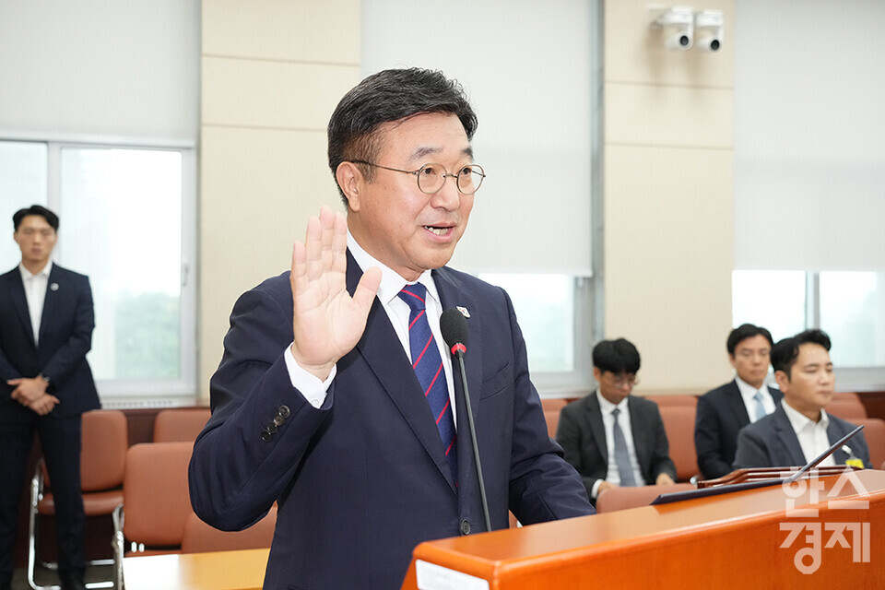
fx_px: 1082
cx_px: 442
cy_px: 295
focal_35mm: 44
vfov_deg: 30.5
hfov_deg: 44.5
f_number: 5
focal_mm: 44
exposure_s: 1/250
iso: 3200
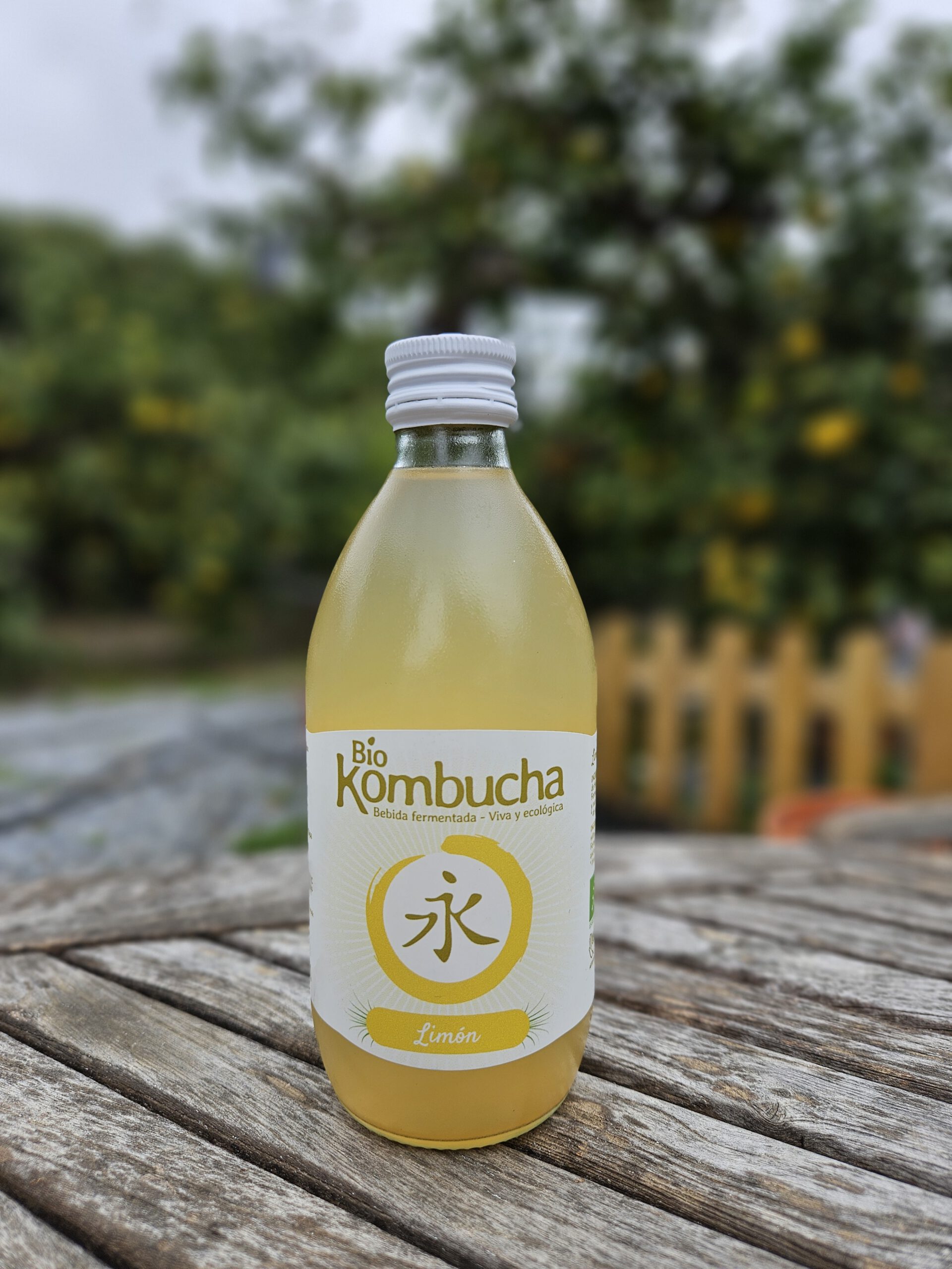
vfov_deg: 73.9
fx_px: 843
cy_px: 634
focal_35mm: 23
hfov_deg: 58.9
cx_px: 476
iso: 25
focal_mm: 5.4
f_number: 1.8
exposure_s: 1/396
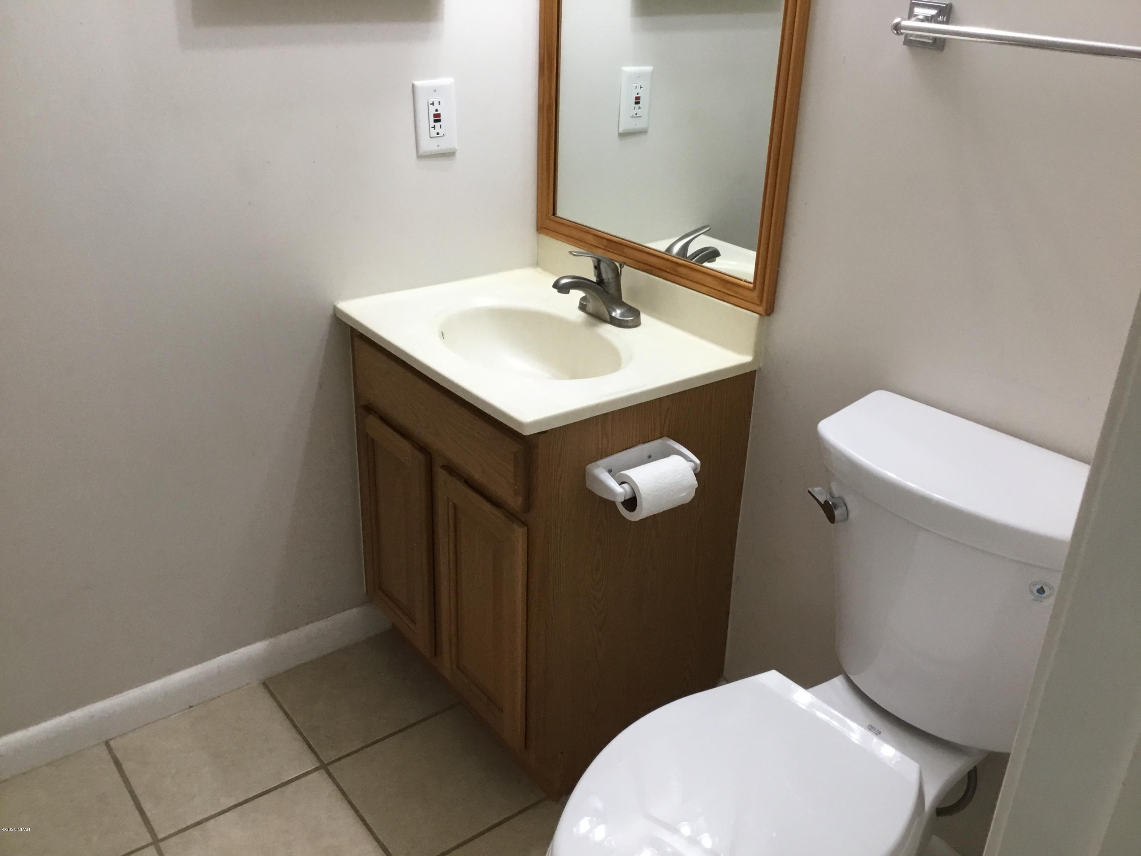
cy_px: 428
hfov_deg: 58.4
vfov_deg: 45.4
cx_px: 570
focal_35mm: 31
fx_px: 1022
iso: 40
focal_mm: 3.3
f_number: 2.4
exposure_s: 1/30
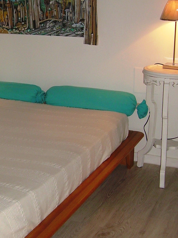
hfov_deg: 21.4
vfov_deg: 28.6
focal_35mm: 68
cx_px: 40
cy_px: 117
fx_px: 466
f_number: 2.8
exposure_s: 1/60
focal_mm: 6.3
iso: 50
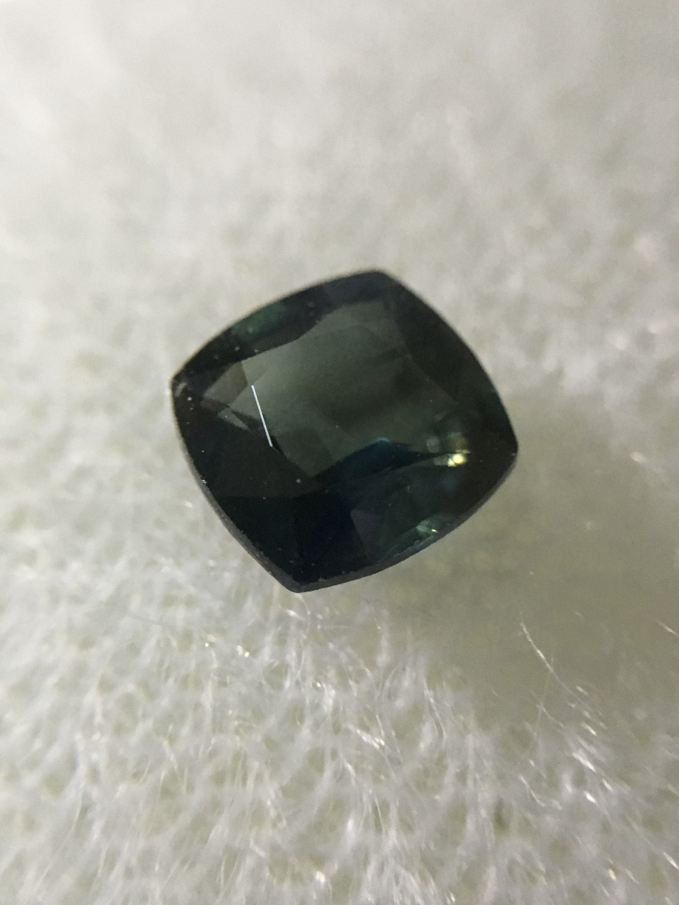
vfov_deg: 61.7
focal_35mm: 29
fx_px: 758
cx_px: 340
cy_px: 452
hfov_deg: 48.2
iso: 200
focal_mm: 4.15
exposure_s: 1/25
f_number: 2.2
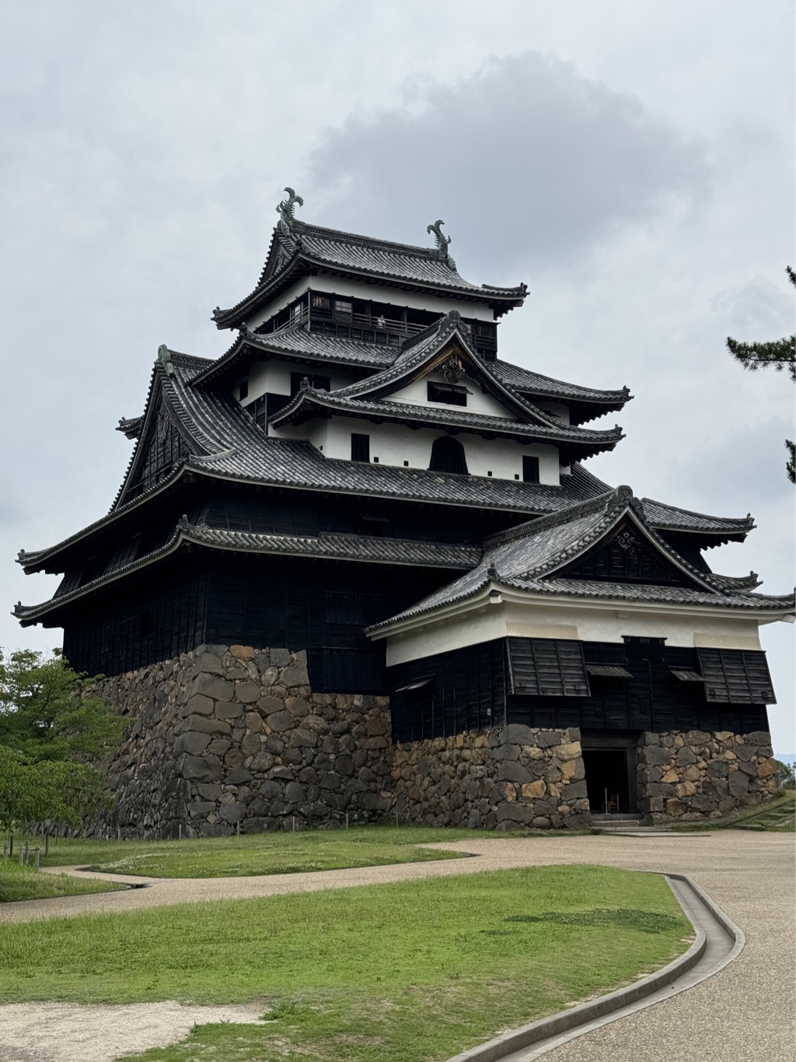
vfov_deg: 39.7
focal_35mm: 48
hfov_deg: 30.3
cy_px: 531
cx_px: 398
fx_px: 1471
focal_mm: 6.76
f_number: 1.78
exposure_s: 1/3817
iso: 64
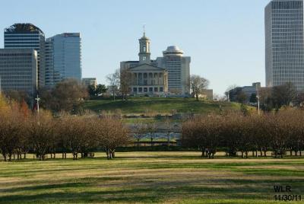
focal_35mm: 105
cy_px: 102
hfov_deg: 19.4
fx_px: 888
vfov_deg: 13.1
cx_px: 152
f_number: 8
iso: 100
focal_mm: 70
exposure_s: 1/125
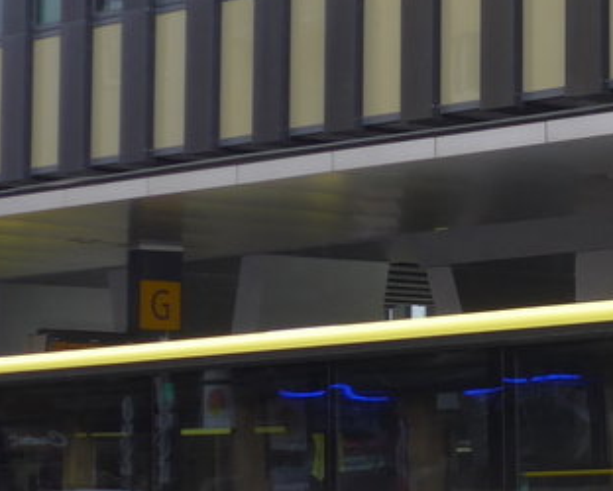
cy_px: 293
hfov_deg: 11.3
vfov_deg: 9.4
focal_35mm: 165
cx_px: 888
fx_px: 2995
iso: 80
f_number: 2.8
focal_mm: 9
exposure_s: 1/250
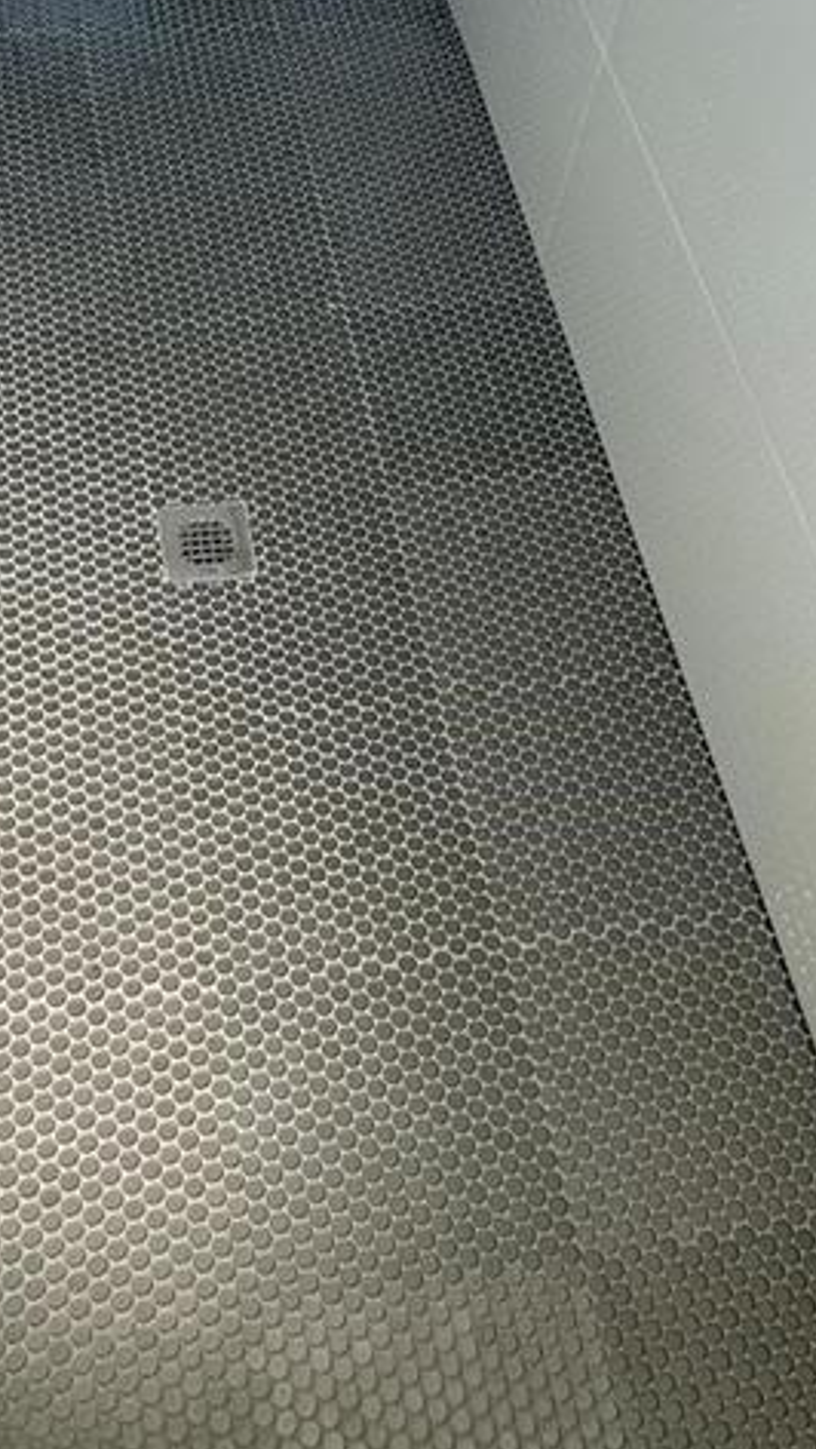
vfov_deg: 55.2
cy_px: 675
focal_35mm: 36
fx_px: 1383
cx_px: 298
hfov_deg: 32.7
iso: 32
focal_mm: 5.7
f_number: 1.5
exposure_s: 1/120
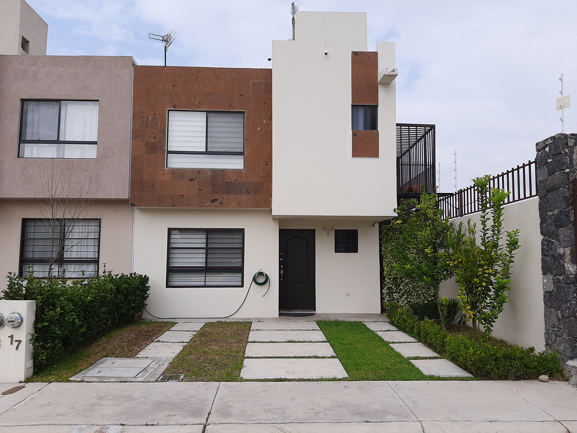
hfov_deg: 65.3
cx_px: 288
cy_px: 216
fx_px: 450
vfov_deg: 51.4
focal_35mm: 27
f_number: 1.7
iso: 40
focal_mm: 3.93
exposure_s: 1/2558
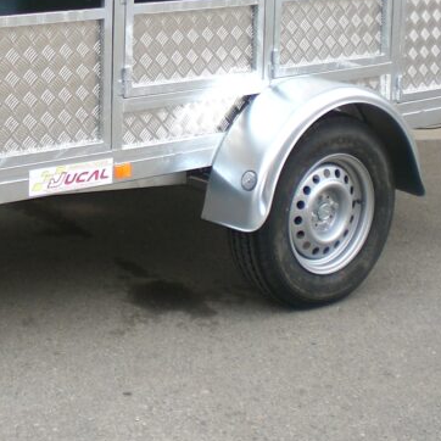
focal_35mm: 95
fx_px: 1369
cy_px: -13
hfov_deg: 18.0
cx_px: 37
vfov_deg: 17.8
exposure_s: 1/160
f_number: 3.1
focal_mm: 6.3
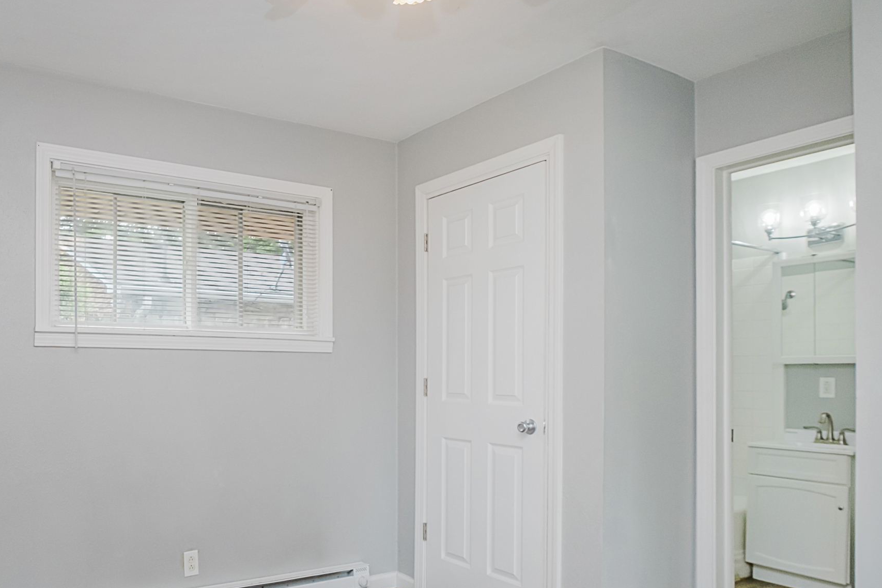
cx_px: 251
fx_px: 661
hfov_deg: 64.4
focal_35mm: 27
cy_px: 384
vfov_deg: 47.3
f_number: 4
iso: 500
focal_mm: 10
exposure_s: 1/30
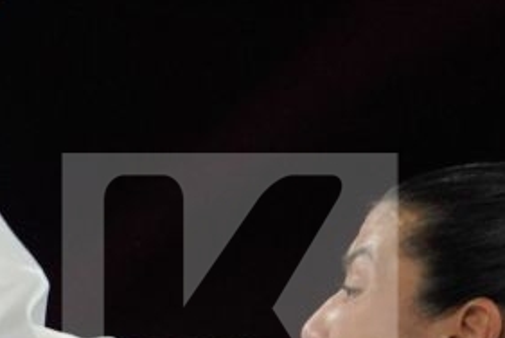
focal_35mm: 1279
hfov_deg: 1.6
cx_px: -988
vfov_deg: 1.1
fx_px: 17960
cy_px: 953
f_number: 2.8
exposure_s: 1/1000
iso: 1600
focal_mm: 200
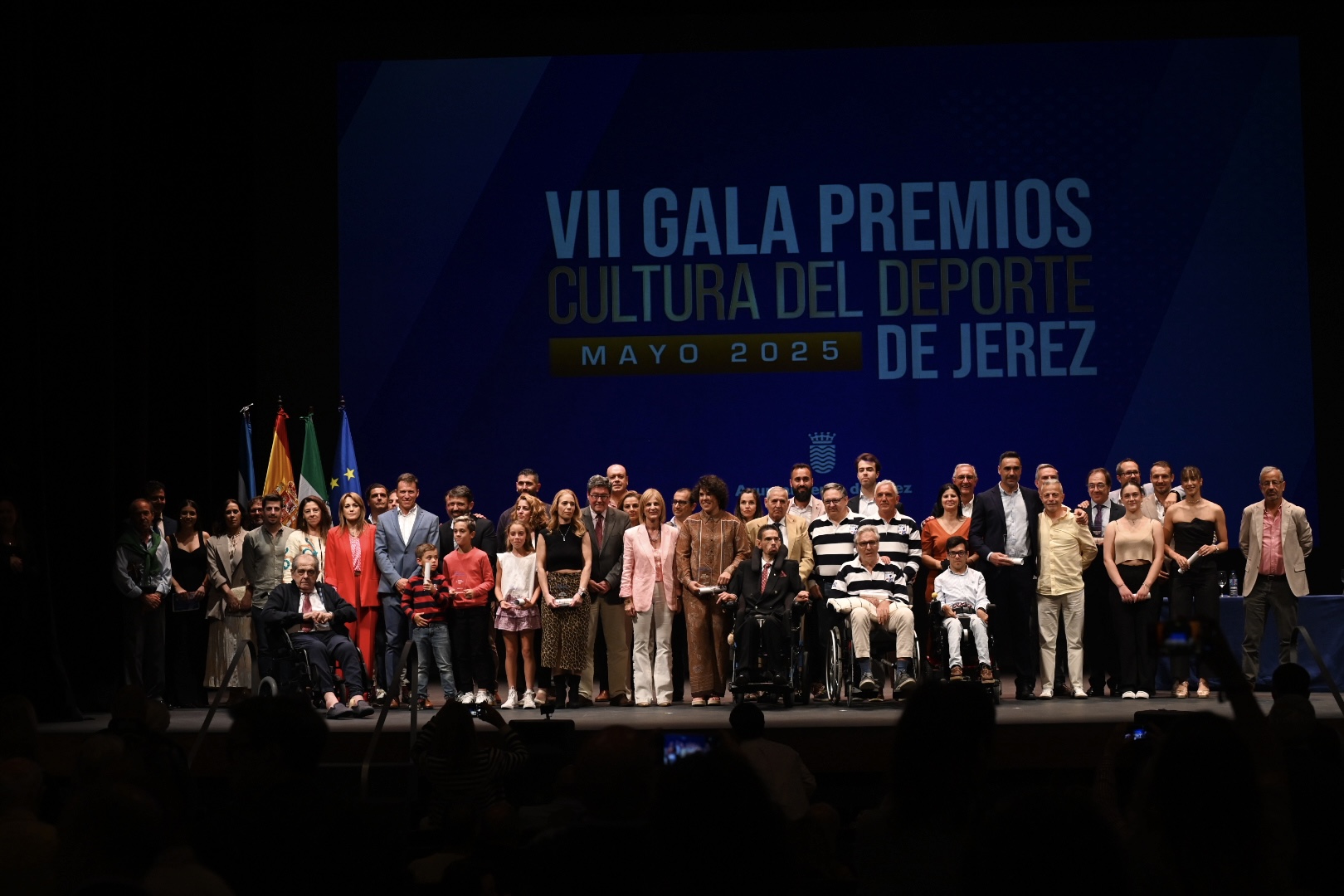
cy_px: 448
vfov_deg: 19.5
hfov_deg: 28.8
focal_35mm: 70
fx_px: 2613
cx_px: 672
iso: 2500
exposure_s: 1/400
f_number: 5
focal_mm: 70
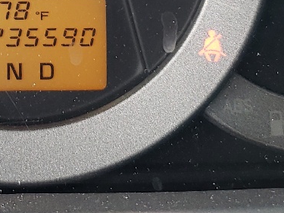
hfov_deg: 17.3
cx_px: -10
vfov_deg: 12.7
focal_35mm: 111
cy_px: -96
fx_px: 910
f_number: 1.5
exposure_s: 1/120
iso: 70
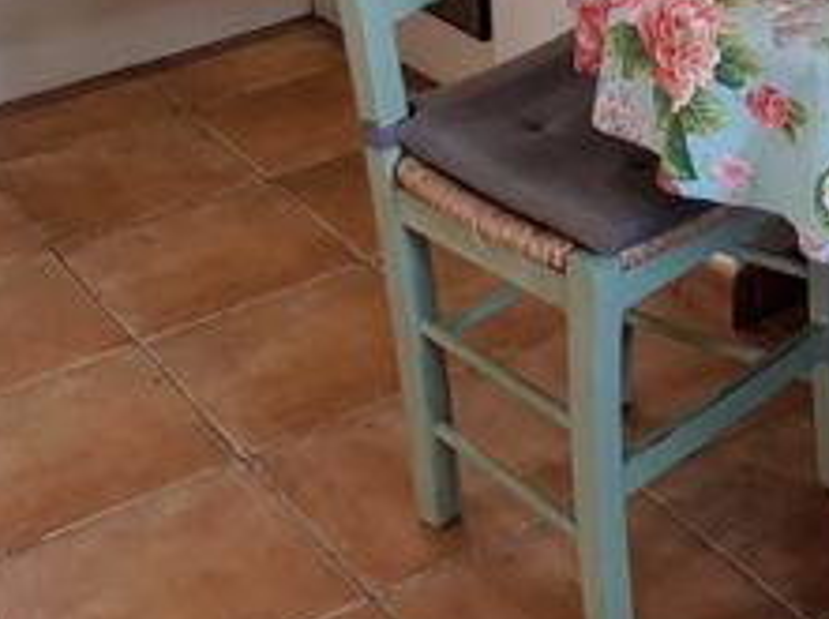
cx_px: 703
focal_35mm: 83
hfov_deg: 23.1
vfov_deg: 16.1
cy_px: -323
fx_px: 1984
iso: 100
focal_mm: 4.3
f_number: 1.5
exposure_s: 1/50
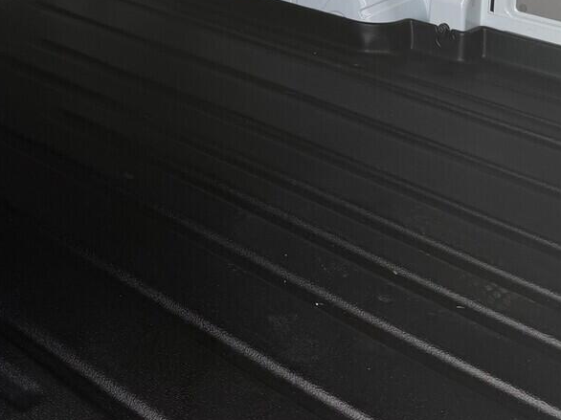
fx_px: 956
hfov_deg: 32.6
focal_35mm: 59
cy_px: -62
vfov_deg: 23.1
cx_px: 235
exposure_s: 1/584
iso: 80
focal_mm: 6.76
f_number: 1.78
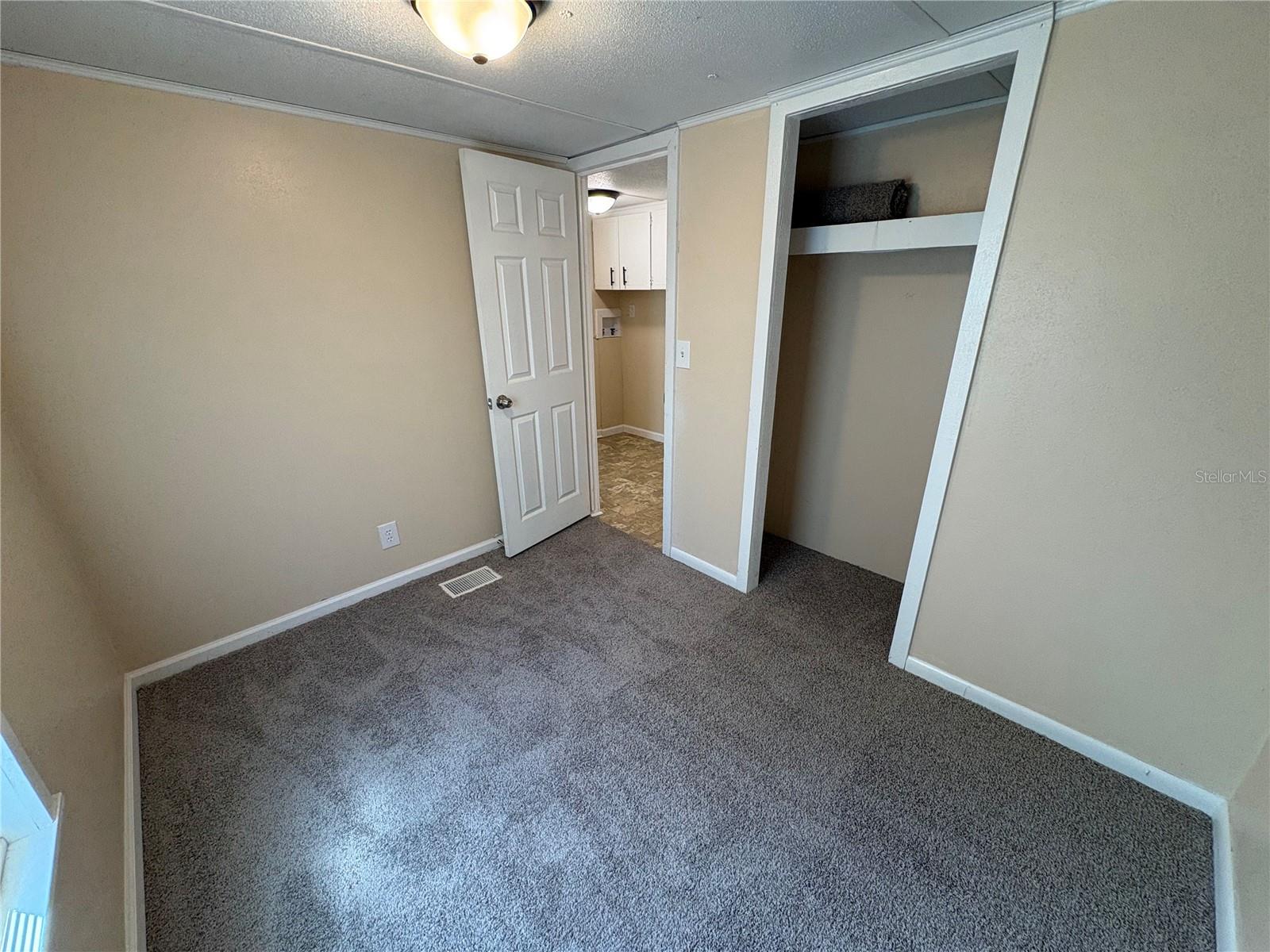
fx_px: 514
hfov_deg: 102.1
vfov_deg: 85.7
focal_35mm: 14
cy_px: 476
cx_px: 635
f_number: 2.2
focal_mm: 2.22
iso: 200
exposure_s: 1/120
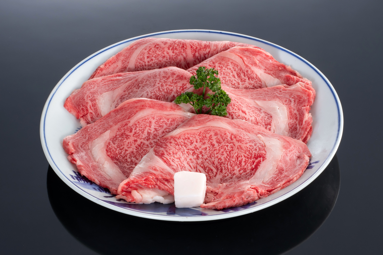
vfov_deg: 10.8
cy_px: 128
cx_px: 192
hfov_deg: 16.1
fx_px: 1350
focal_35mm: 127
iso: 160
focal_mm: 85
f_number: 22
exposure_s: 1/125
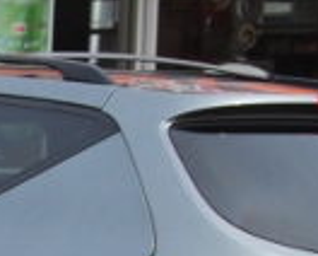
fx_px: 3054
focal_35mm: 324
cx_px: -554
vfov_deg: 4.7
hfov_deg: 5.7
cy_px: 427
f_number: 8
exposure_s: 1/250
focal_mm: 38
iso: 200
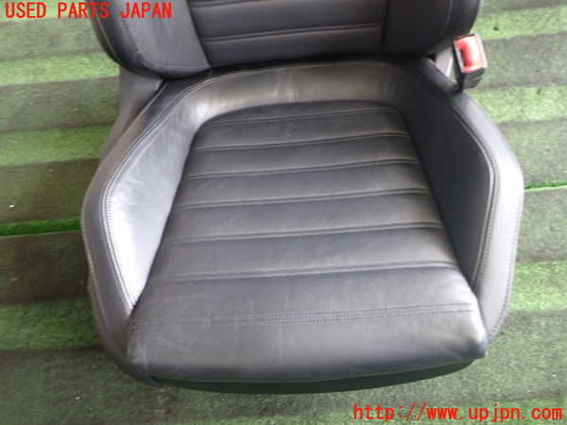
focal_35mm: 30
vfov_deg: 46.8
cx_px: 284
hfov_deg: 60.0
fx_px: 491
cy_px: 212
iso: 320
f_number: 2.3
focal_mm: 5.4
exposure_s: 1/30
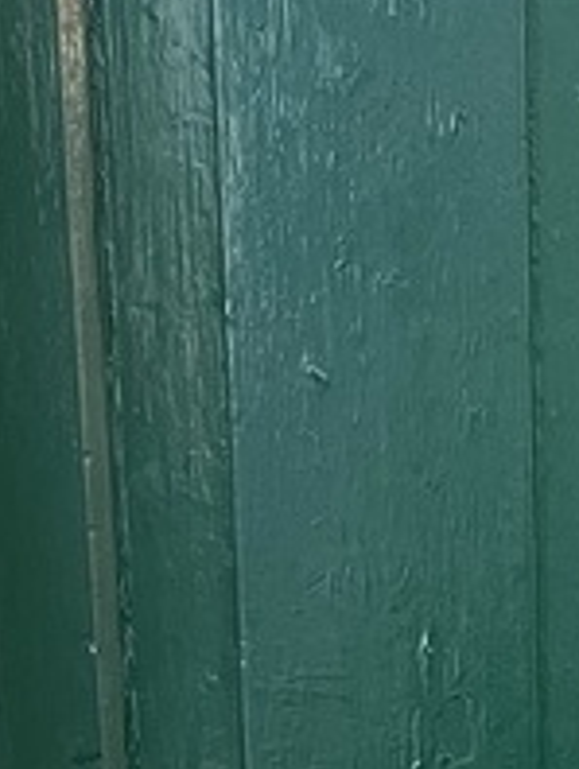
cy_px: 1583
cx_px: 824
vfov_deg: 12.3
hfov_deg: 10.3
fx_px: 3116
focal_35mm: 140
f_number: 1.6
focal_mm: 4.2
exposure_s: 1/77
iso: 125
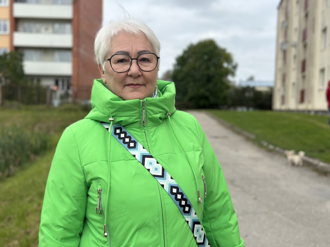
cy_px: 124
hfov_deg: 39.7
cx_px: 165
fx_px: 458
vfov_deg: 30.3
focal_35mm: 48
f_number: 1.78
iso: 80
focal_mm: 6.86
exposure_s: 1/1721
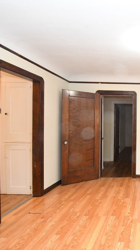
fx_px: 158
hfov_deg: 39.3
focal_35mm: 24
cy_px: 124
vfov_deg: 76.3
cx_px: 153
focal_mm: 10
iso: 2800
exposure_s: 1/30
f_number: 8
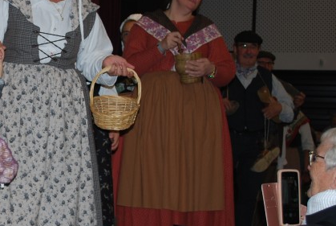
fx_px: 898
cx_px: -2
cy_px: 97
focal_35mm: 96
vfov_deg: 14.3
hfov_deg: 20.5
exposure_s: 1/60
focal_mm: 30
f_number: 4.8
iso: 200
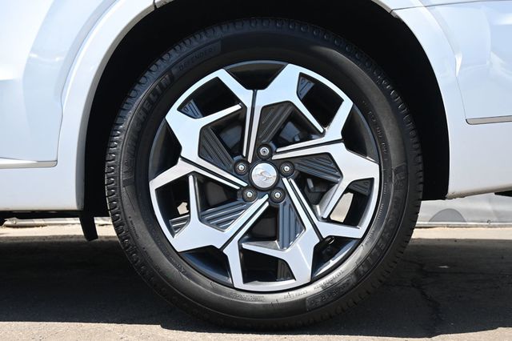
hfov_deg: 45.0
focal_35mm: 44
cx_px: 256
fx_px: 618
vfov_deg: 30.8
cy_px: 170
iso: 200
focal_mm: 29
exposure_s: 1/250
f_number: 4.8
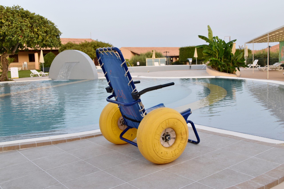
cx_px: 142
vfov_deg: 34.2
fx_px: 308
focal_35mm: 39
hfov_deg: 49.6
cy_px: 94
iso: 400
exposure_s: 1/200
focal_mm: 26
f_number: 7.1
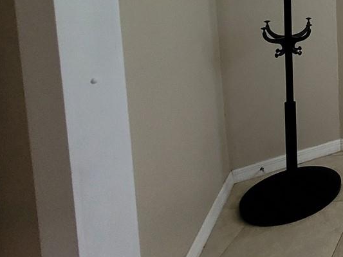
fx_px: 387
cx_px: 501
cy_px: -30
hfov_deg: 30.1
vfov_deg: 32.2
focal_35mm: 39
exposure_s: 1/60
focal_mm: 1.74
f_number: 2.2
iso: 160
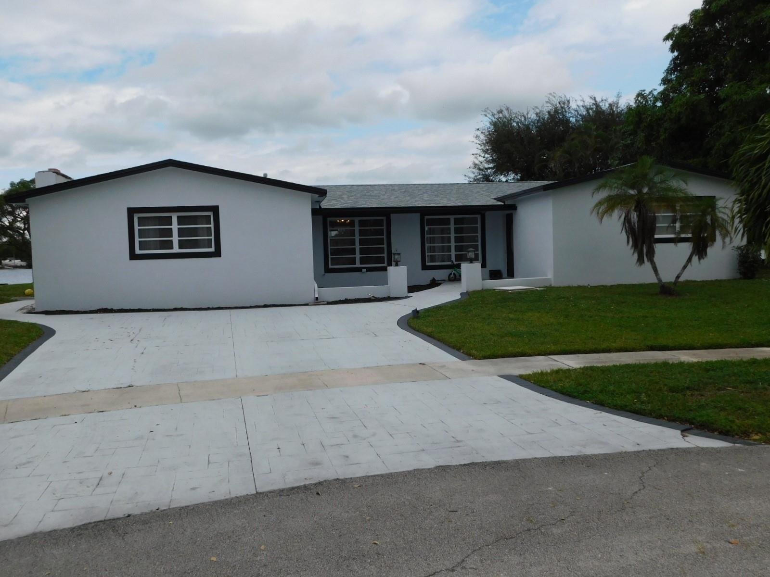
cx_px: 385
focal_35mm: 30
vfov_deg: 46.8
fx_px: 667
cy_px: 288
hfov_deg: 60.0
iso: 125
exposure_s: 1/400
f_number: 6.4
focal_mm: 5.3
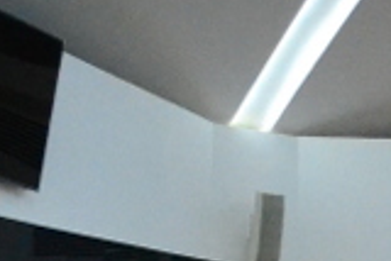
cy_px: 604
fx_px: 1881
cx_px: 1100
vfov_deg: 7.5
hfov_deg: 9.7
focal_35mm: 173
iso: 3200
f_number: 4
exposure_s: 1/160
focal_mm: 18
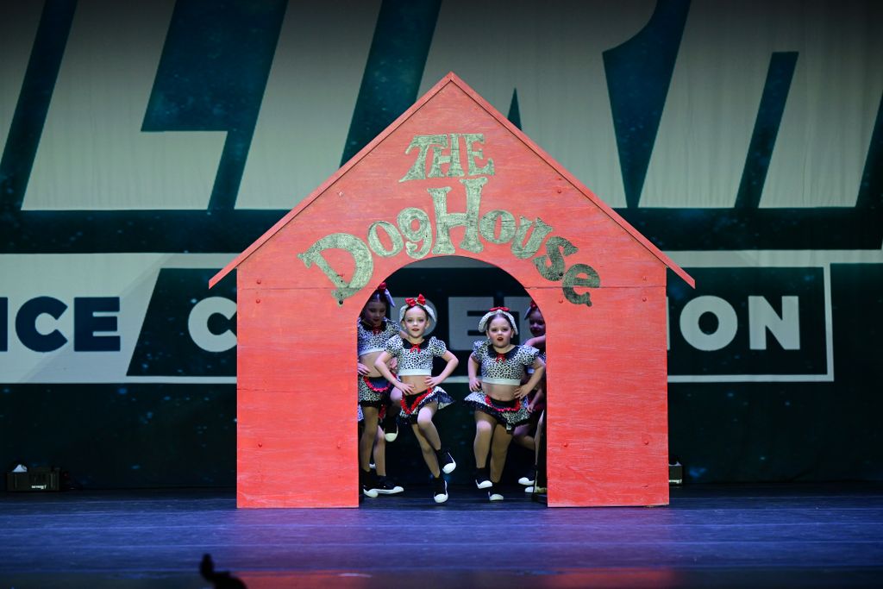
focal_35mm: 102
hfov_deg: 20.0
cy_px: 294
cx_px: 442
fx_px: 2502
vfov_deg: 13.4
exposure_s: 1/800
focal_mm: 102
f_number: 3.5
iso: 3200
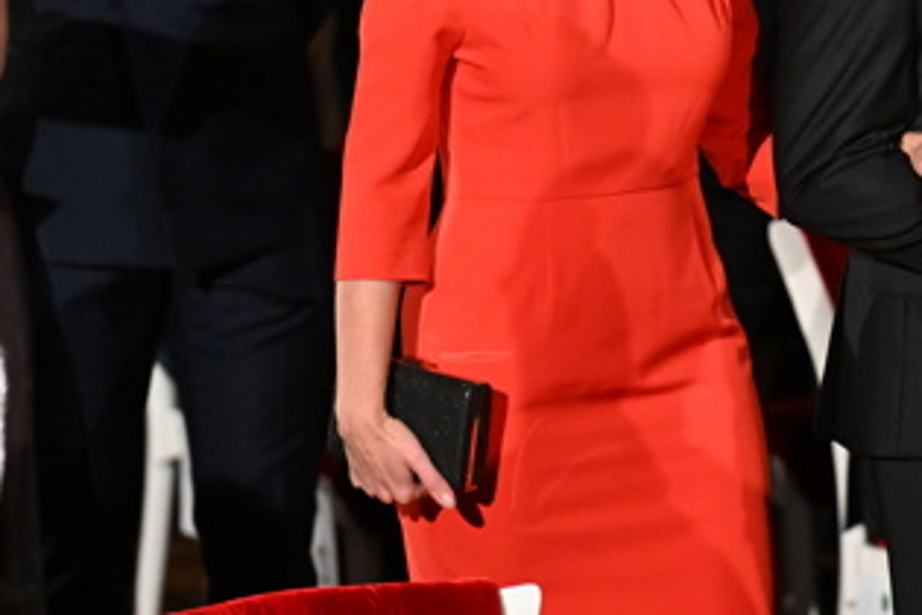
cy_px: 62
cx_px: 925
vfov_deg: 3.1
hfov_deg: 4.7
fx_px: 11217
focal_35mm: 438
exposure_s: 1/320
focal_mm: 200
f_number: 4
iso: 8000
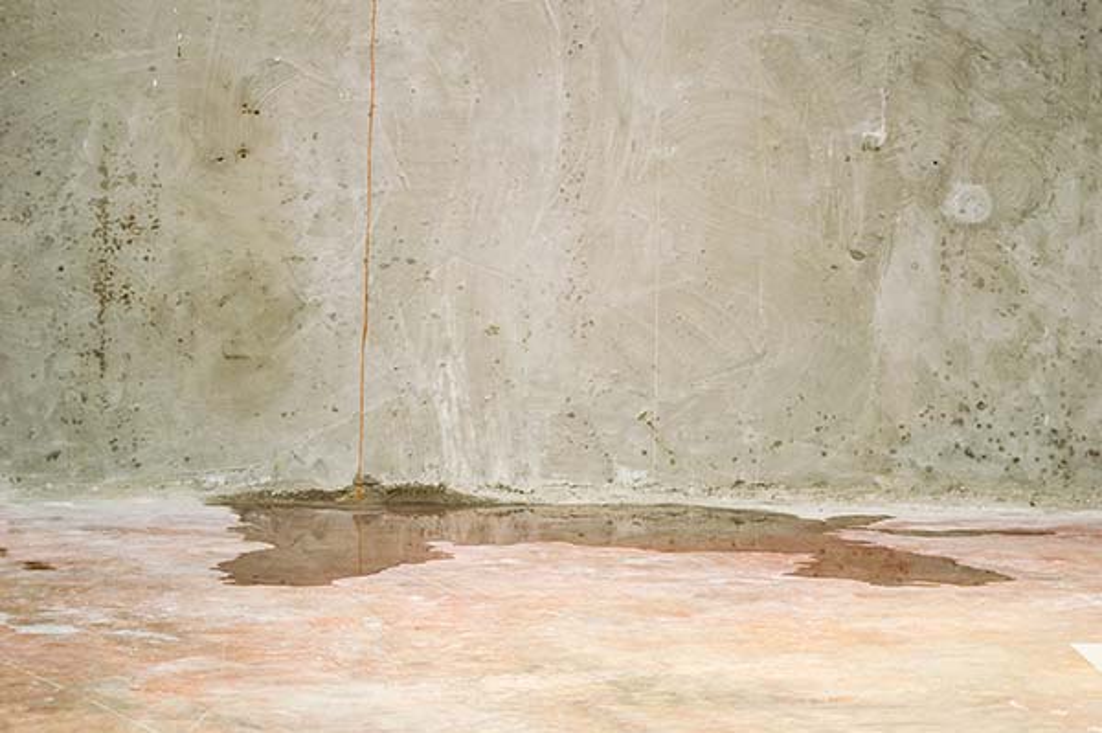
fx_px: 4817
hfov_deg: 13.1
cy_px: 366
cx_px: 551
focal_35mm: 158
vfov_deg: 8.7
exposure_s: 1/3.33
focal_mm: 105
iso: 400
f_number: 2.8
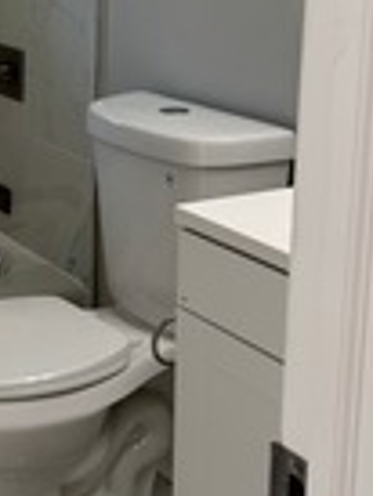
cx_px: -116
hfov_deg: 16.6
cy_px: 138
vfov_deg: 23.1
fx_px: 1205
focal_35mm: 84
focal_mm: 6.76
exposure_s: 1/121
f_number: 1.78
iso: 80
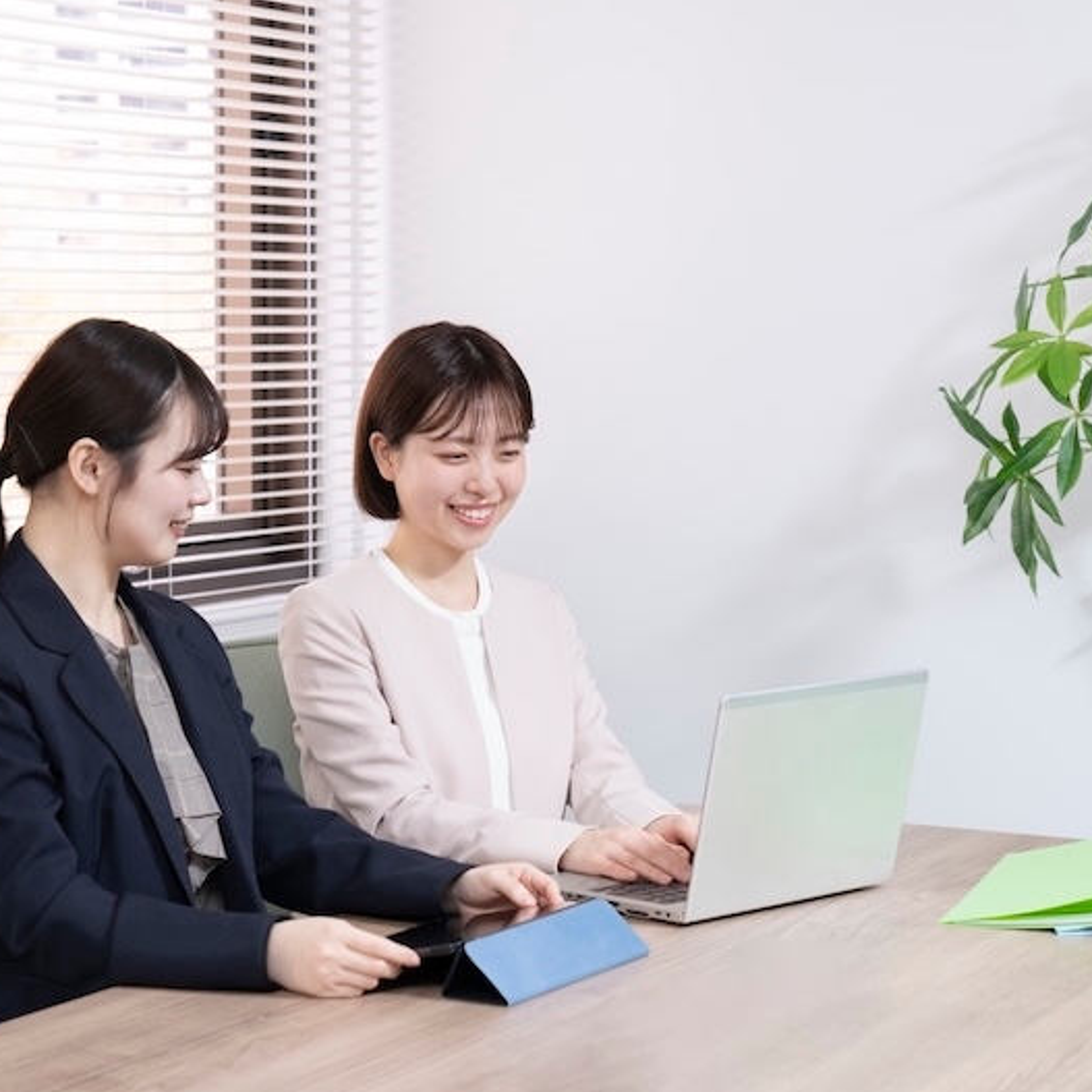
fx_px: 2855
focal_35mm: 80
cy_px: 548
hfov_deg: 21.5
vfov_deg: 21.7
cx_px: 334
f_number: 5.6
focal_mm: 62
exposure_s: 1/160
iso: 800
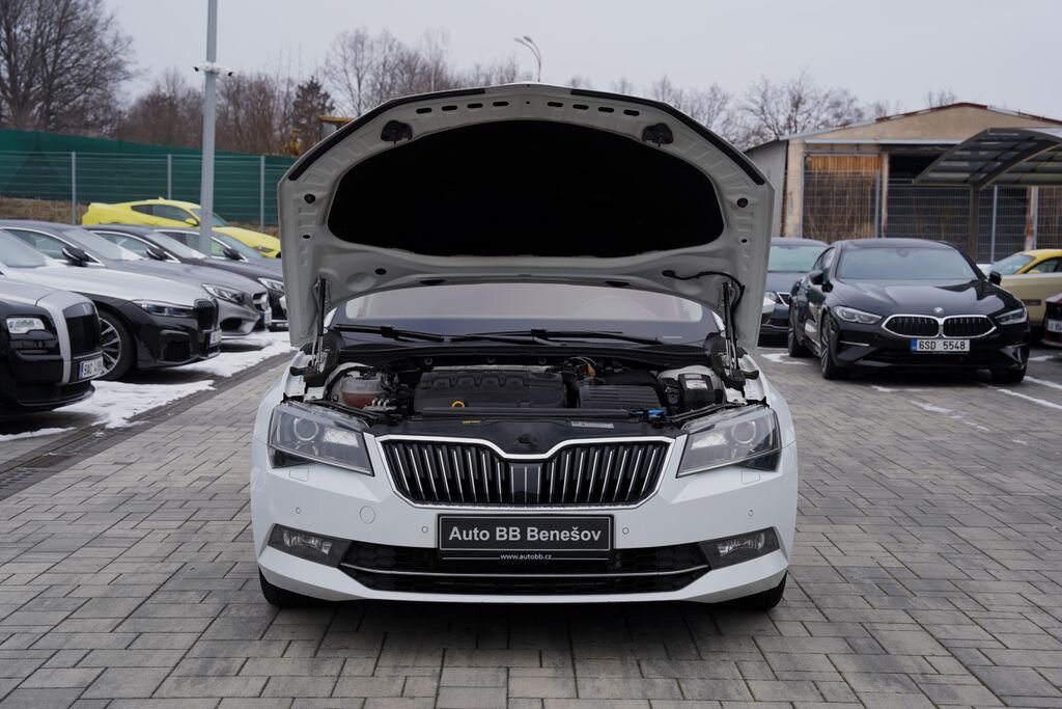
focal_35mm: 50
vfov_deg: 27.0
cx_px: 531
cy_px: 354
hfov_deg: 39.6
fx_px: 1475
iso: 100
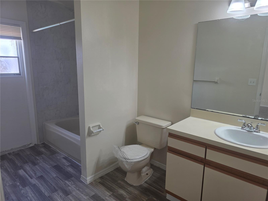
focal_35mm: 23
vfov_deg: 58.9
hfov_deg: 73.9
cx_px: 134
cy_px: 100
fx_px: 178
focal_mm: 6.3
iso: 64
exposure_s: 1/120
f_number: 1.7
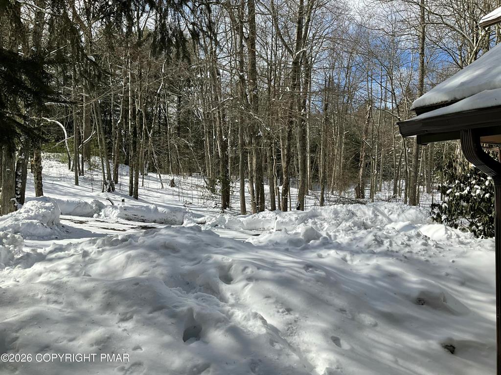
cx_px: 250
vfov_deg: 48.2
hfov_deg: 61.7
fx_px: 420
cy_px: 188
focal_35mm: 29
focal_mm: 3
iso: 25
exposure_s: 1/2427
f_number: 1.8
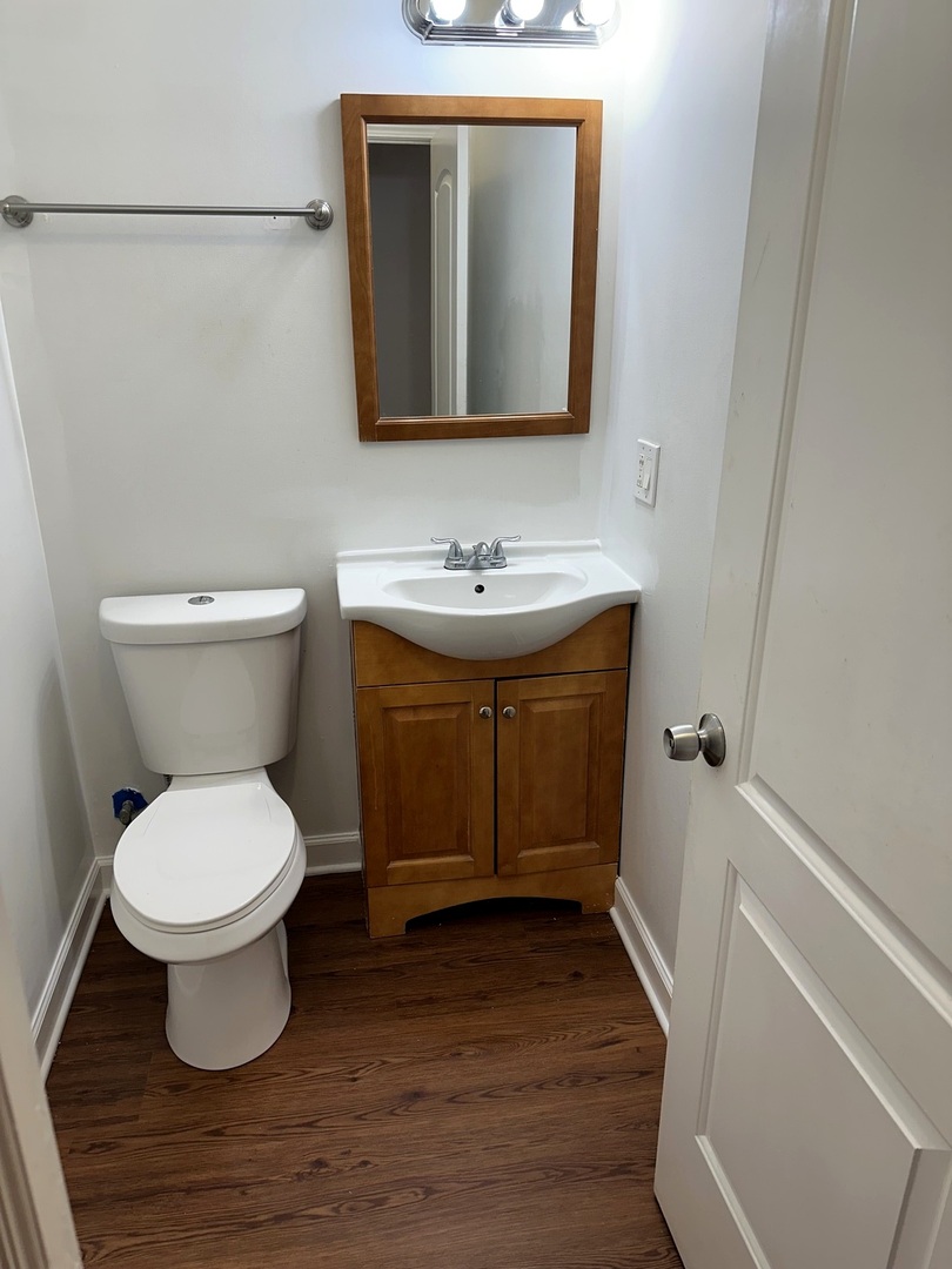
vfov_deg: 71.6
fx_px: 880
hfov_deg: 56.8
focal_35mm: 24
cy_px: 634
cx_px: 476
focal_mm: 6.86
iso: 64
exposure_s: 1/126
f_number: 1.78
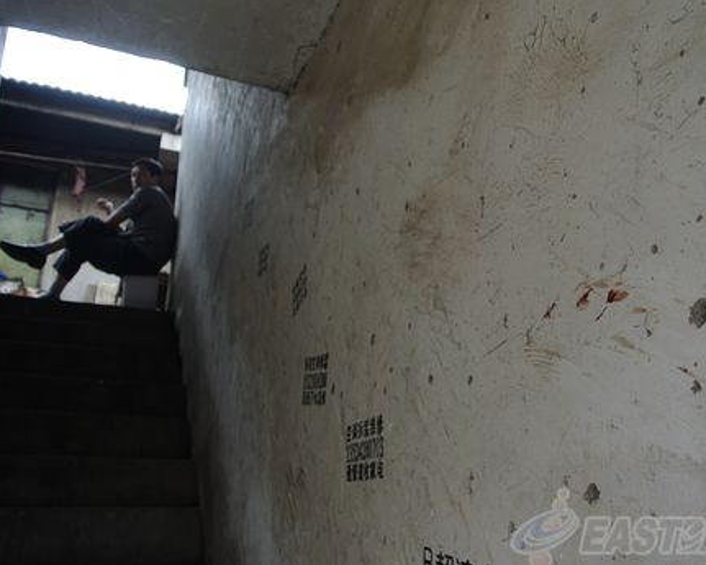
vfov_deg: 43.4
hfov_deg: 52.6
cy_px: 283
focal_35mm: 34
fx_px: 711
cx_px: 411
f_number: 3.5
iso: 125
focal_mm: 11.4
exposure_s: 1/125
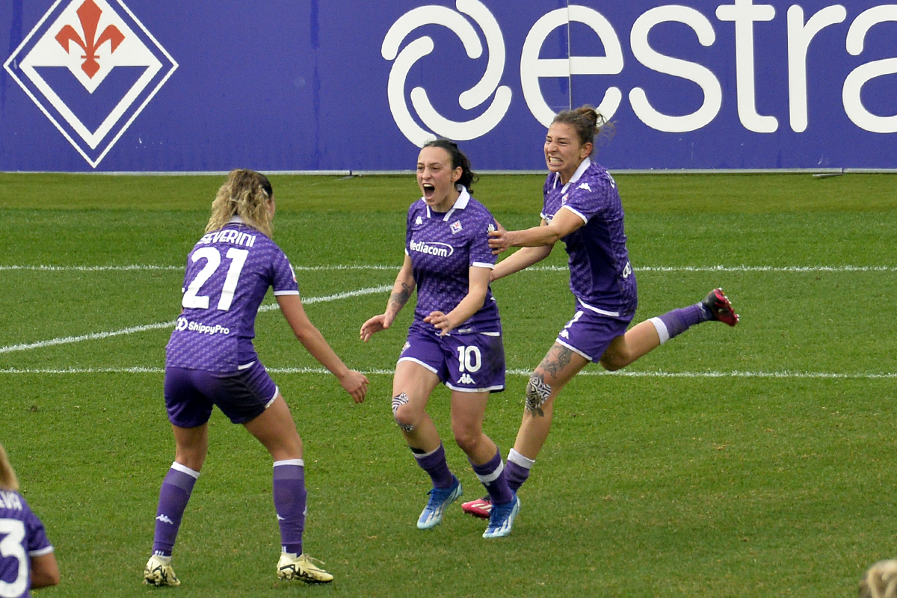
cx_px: 448
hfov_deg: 4.7
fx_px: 10962
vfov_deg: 3.1
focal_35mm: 440
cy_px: 299
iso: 2000
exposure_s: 1/1000
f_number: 6.3
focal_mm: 440
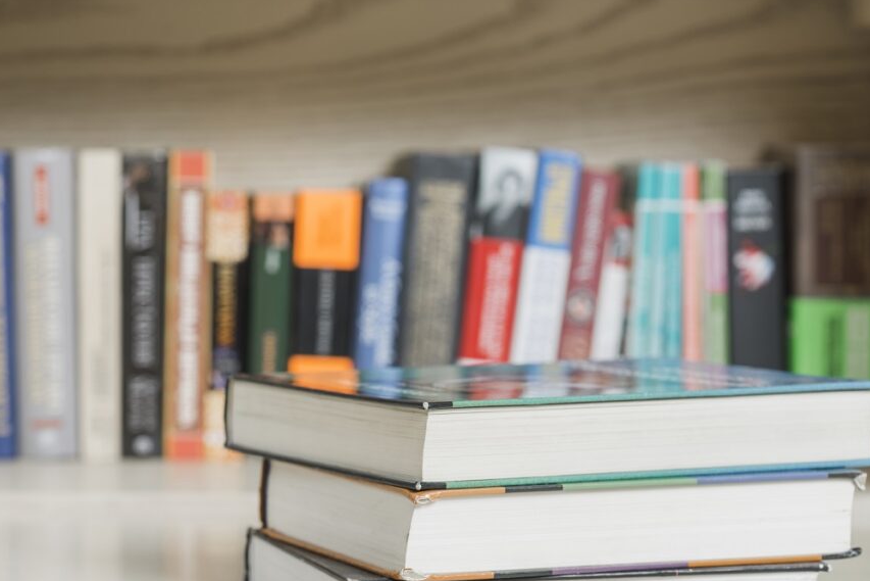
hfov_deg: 16.3
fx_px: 3045
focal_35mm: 126
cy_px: 344
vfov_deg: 10.9
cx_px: 369
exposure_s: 1/160
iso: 160
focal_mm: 105
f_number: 6.3
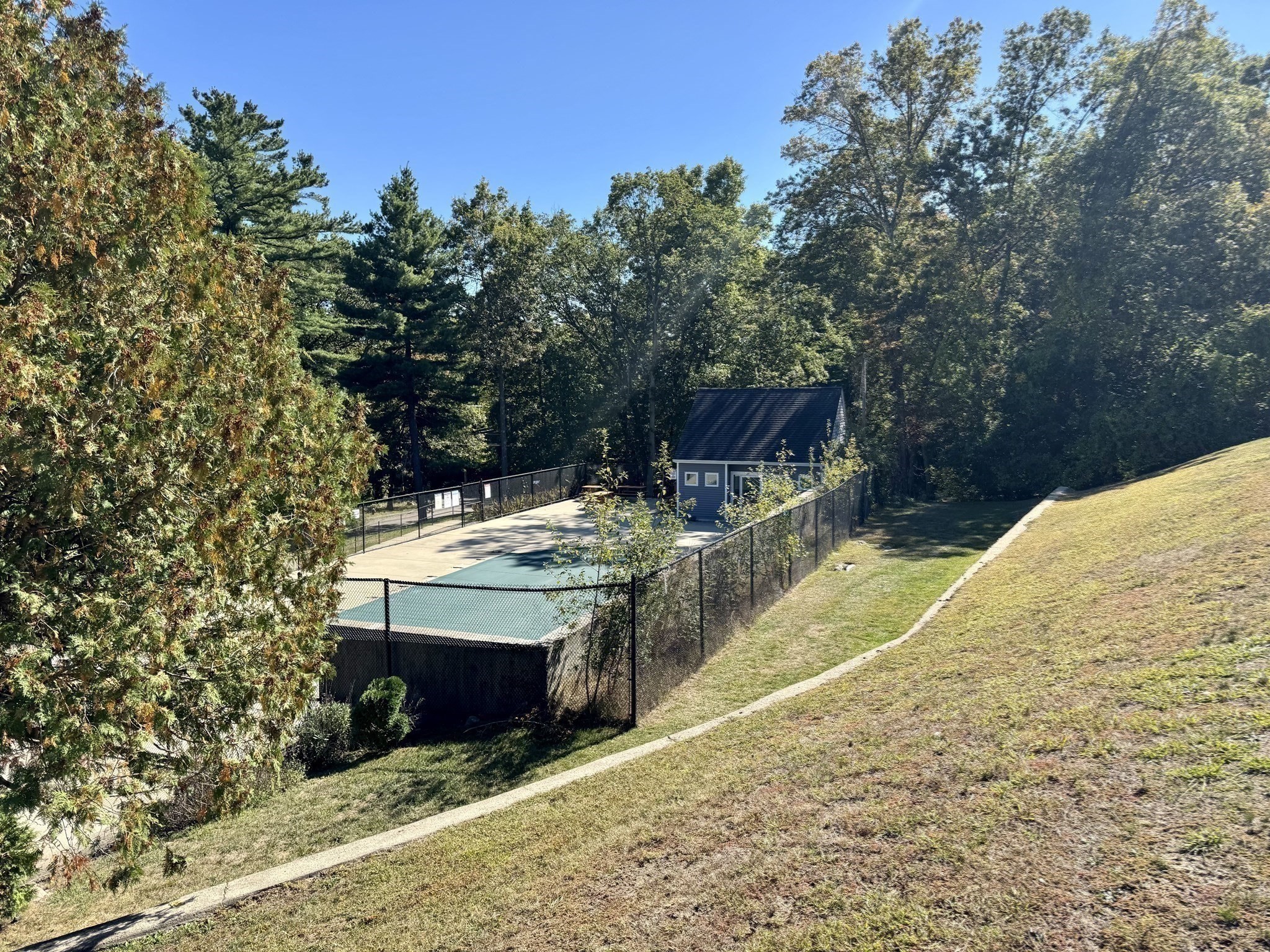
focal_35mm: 24
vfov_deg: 56.8
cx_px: 635
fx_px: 881
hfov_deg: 71.6
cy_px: 476
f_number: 1.78
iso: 80
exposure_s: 1/2506
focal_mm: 6.76
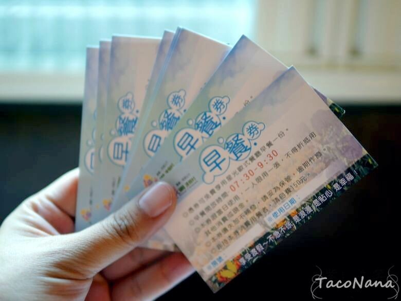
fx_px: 579
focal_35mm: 50
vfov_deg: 29.1
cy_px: 150
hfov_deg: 38.2
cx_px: 200
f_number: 1.4
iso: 200
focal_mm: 25
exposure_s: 1/60
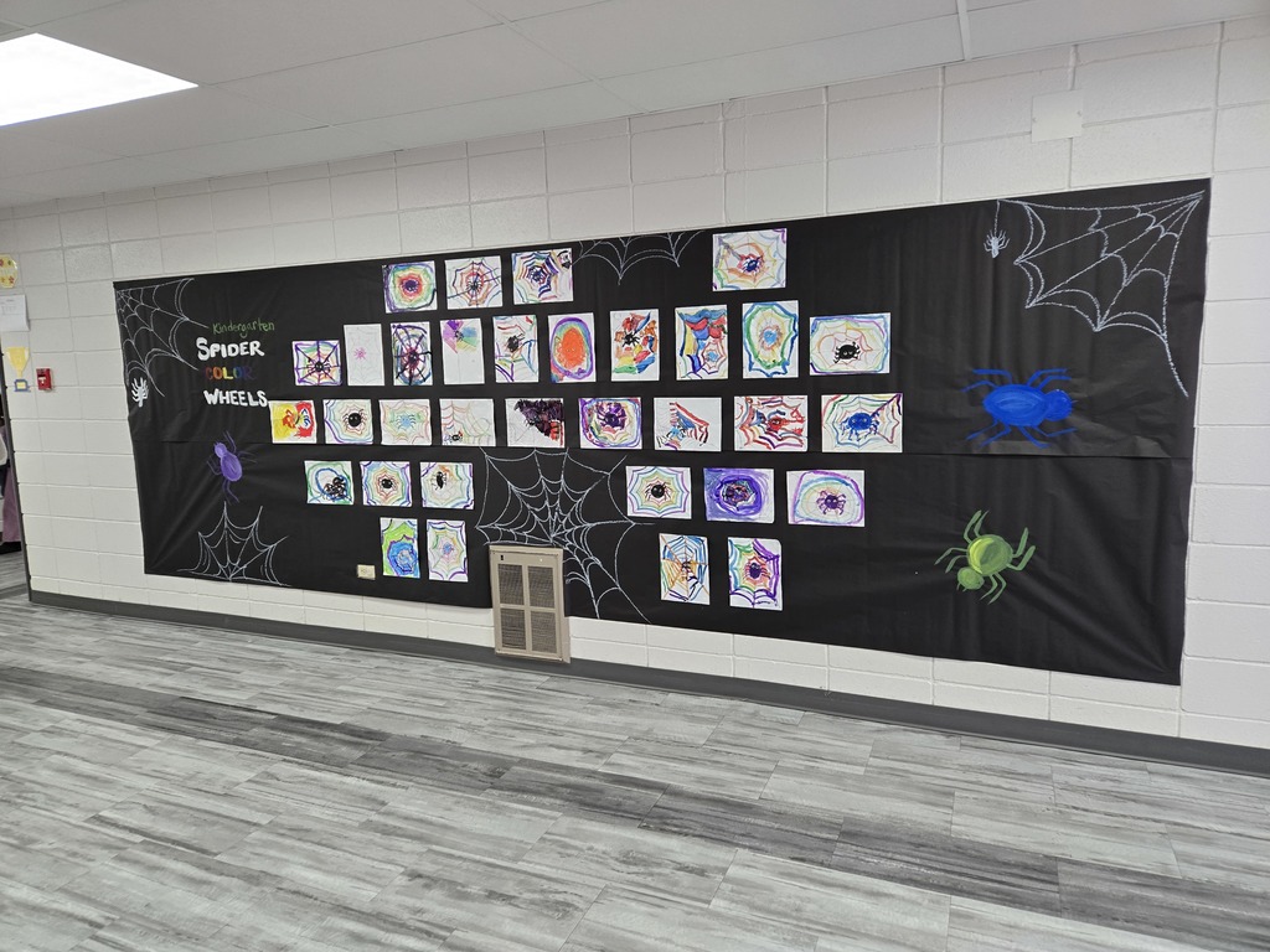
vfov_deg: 58.9
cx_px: 635
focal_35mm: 23
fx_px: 844
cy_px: 476
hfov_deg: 73.9
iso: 200
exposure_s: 1/120
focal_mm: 5.4
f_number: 1.8
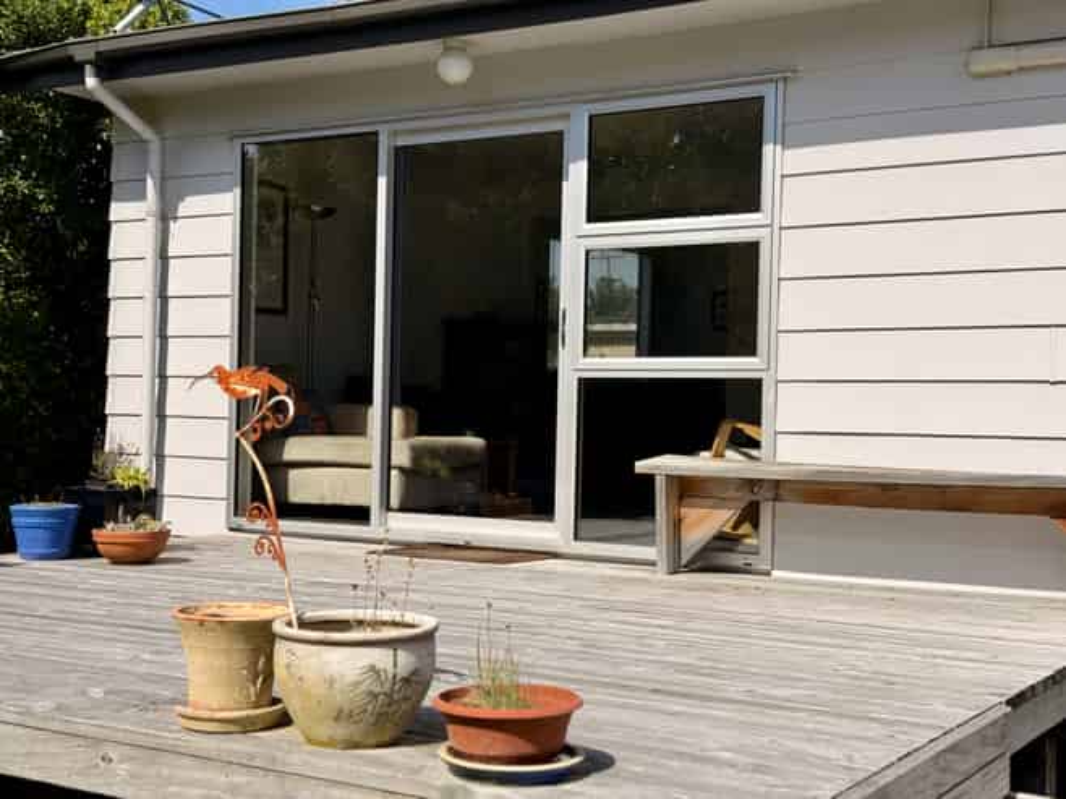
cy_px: 400
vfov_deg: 30.2
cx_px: 533
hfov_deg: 39.7
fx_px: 1478
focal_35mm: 48
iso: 64
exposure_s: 1/7143
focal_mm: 6.76
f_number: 1.78
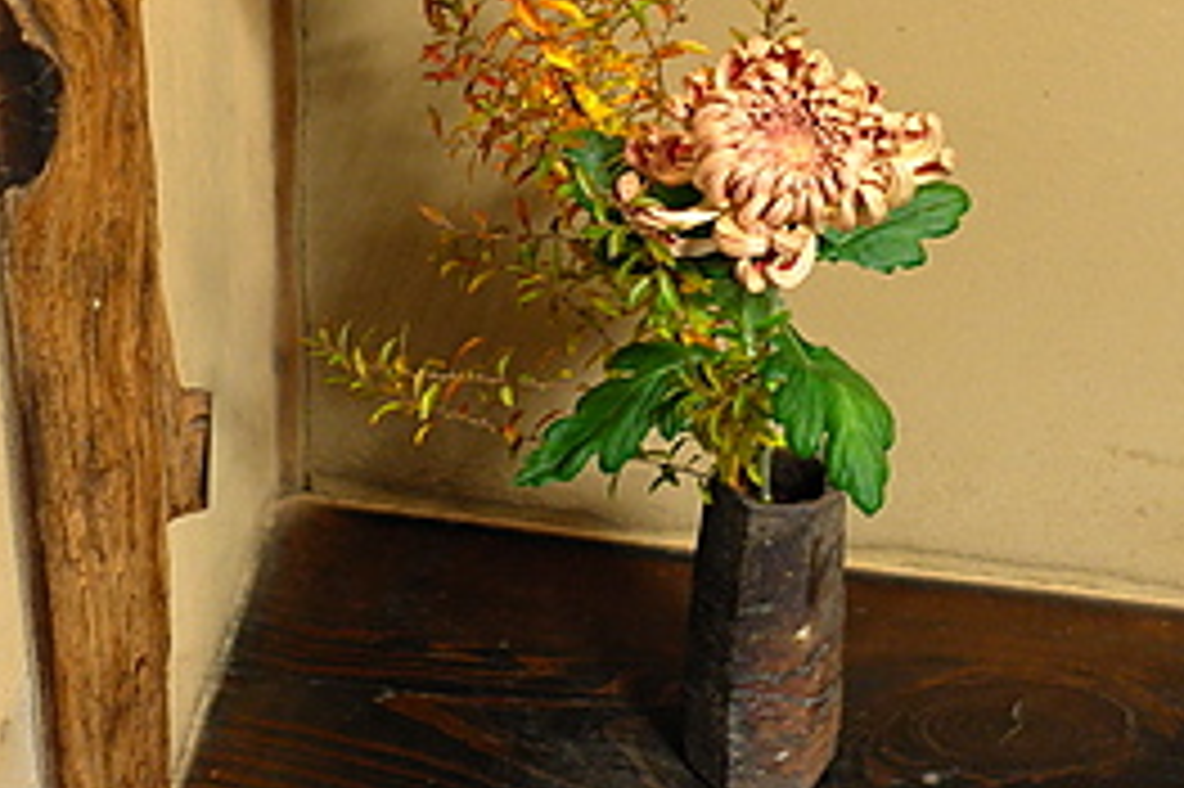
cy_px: 88
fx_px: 2629
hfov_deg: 25.3
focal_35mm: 80
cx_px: 693
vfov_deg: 16.8
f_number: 2.8
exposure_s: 1/10
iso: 1600
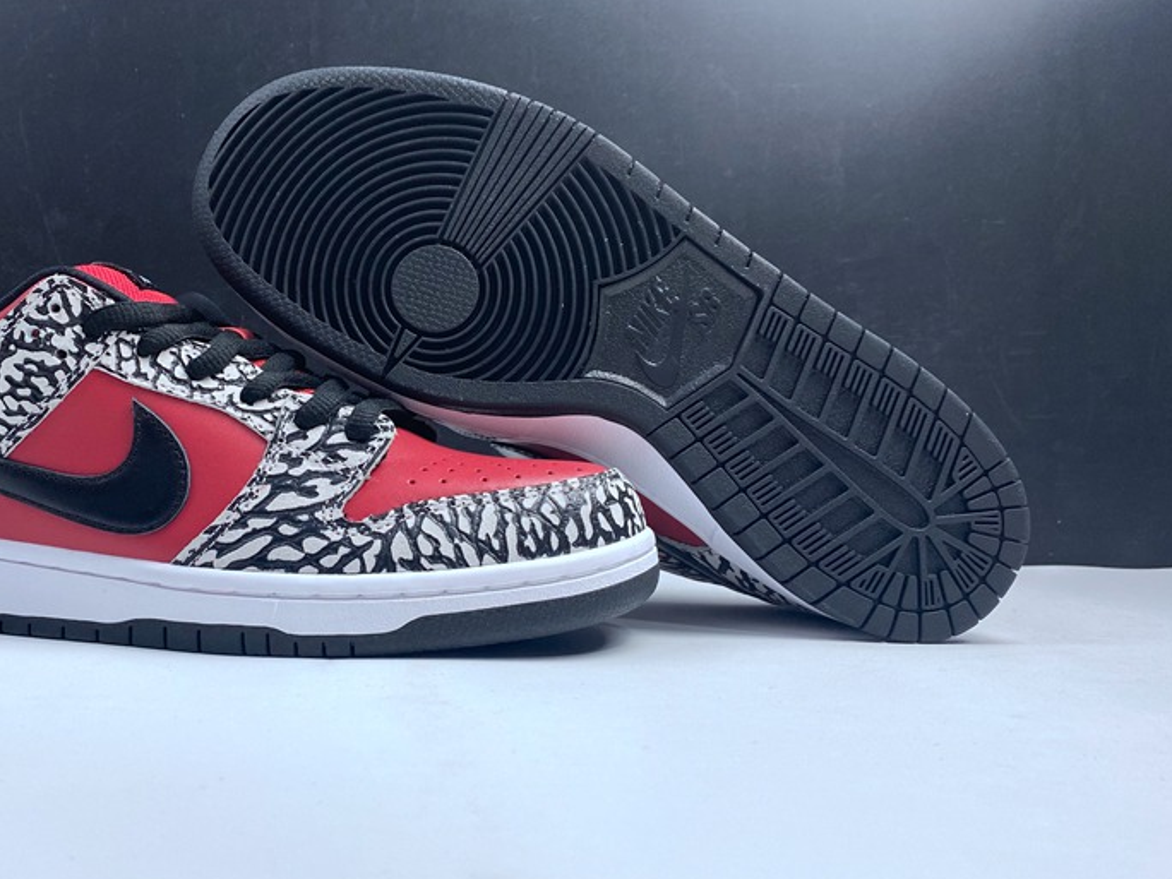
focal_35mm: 38
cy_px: 464
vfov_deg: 37.7
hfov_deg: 48.2
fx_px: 1287
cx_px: 391
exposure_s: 1/100
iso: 50
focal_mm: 4.25
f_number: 1.8
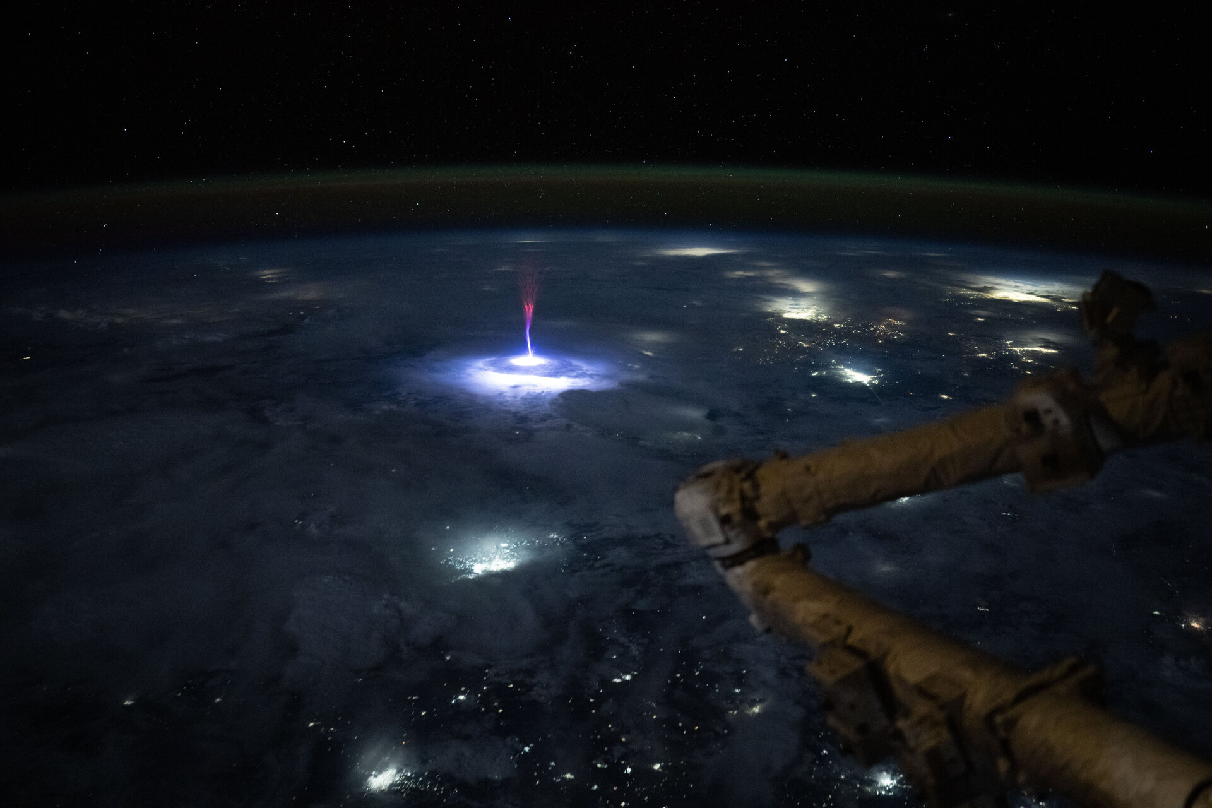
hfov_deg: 39.6
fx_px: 1683
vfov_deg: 27.0
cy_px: 404
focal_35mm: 50
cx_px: 606
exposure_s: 1/4
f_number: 1.2
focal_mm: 50
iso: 6400
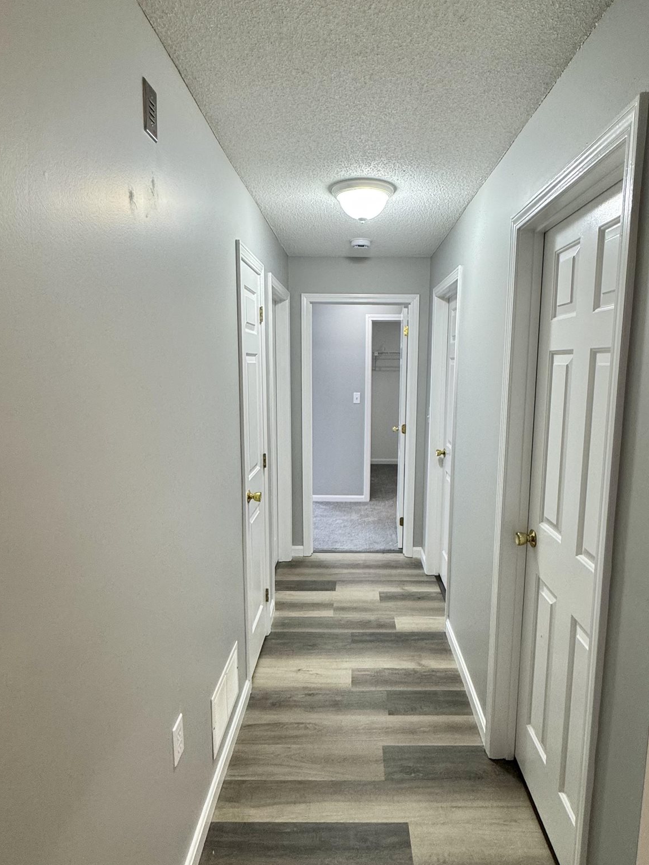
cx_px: 349
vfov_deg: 79.0
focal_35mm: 21
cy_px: 439
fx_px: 525
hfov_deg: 63.4
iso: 160
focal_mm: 2.22
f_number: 2.2
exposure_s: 1/60
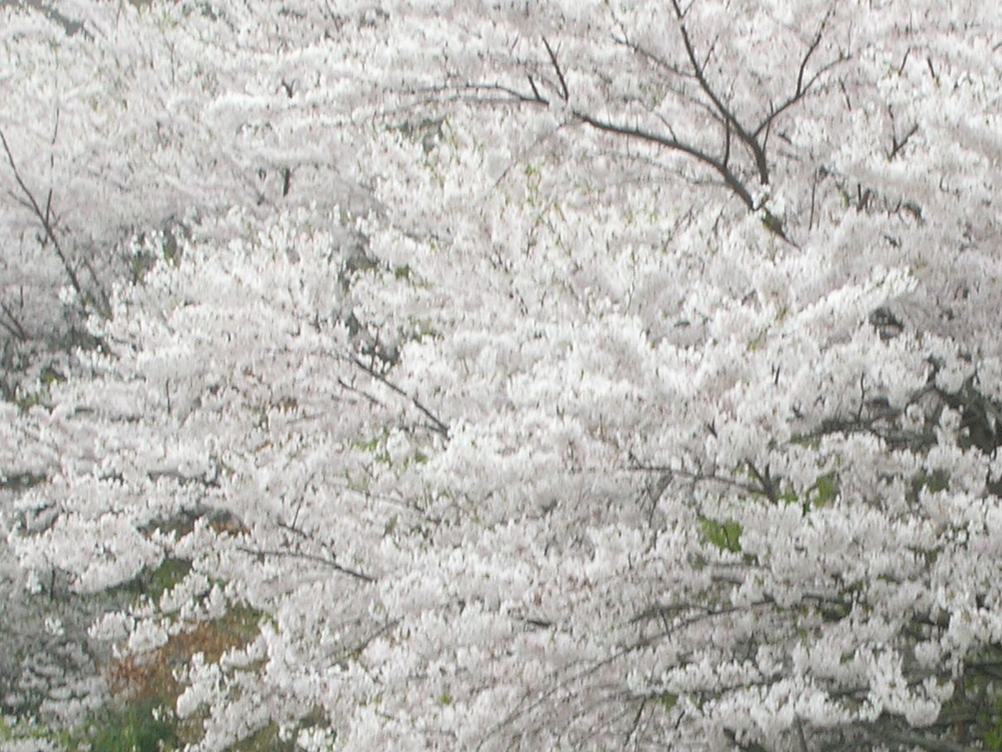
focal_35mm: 184
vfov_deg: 8.0
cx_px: 881
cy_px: 697
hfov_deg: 10.7
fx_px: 5328
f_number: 7.4
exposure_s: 1/65.5
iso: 50
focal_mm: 14.3
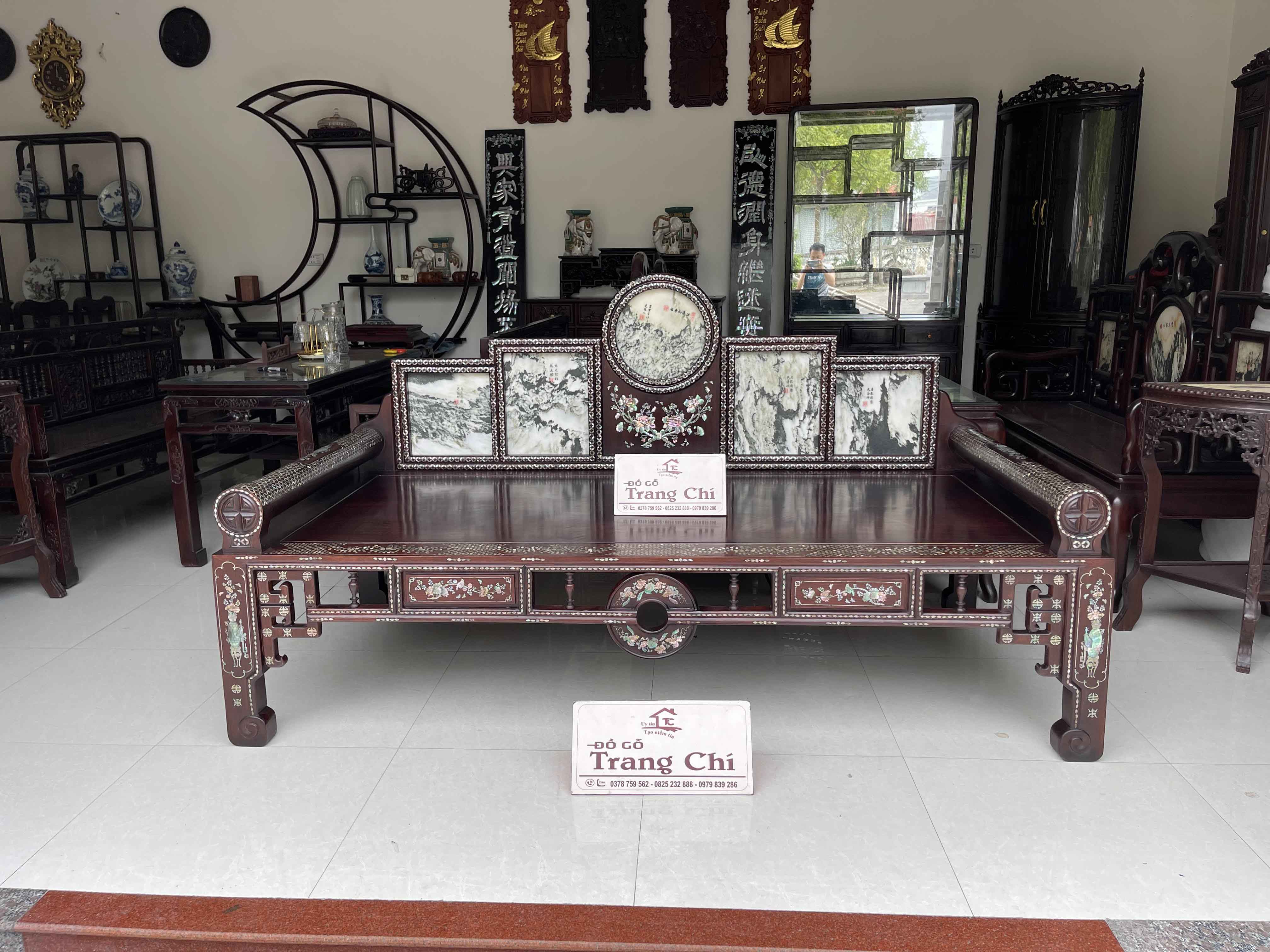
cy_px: 476
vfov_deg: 53.1
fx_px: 954
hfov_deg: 67.3
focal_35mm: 26
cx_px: 635
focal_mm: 5.1
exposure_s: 1/124
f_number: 1.6
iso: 32
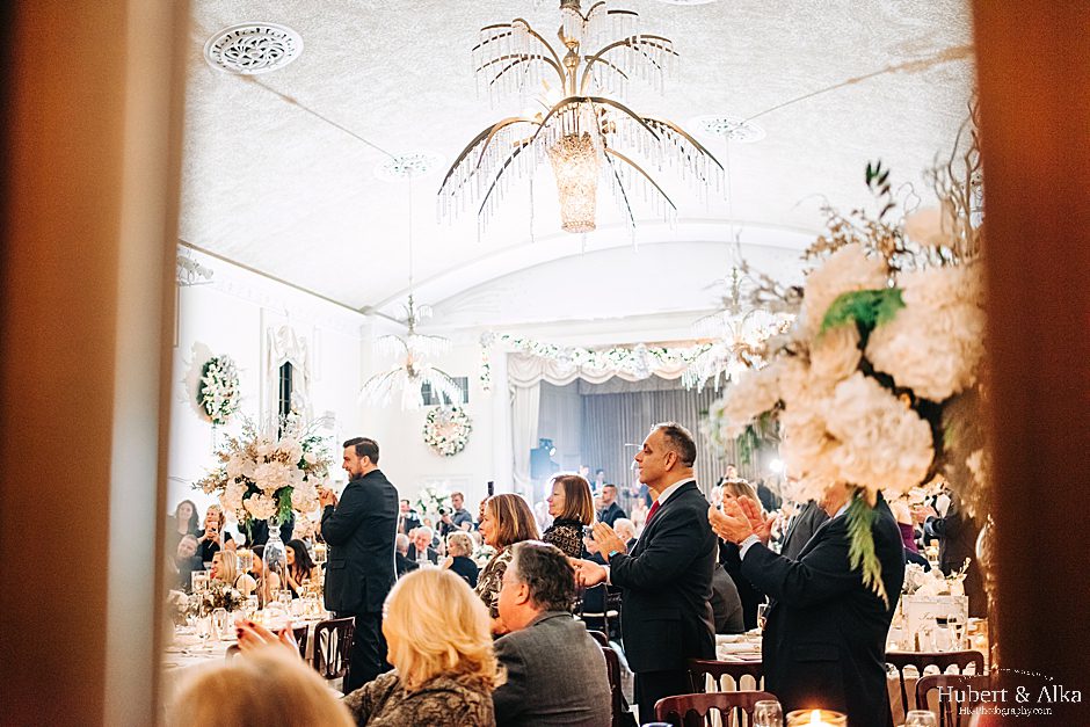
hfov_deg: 54.4
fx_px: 1060
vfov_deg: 37.9
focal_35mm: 35
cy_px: 364
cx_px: 545
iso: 640
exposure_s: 1/100
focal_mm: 35
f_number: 1.8
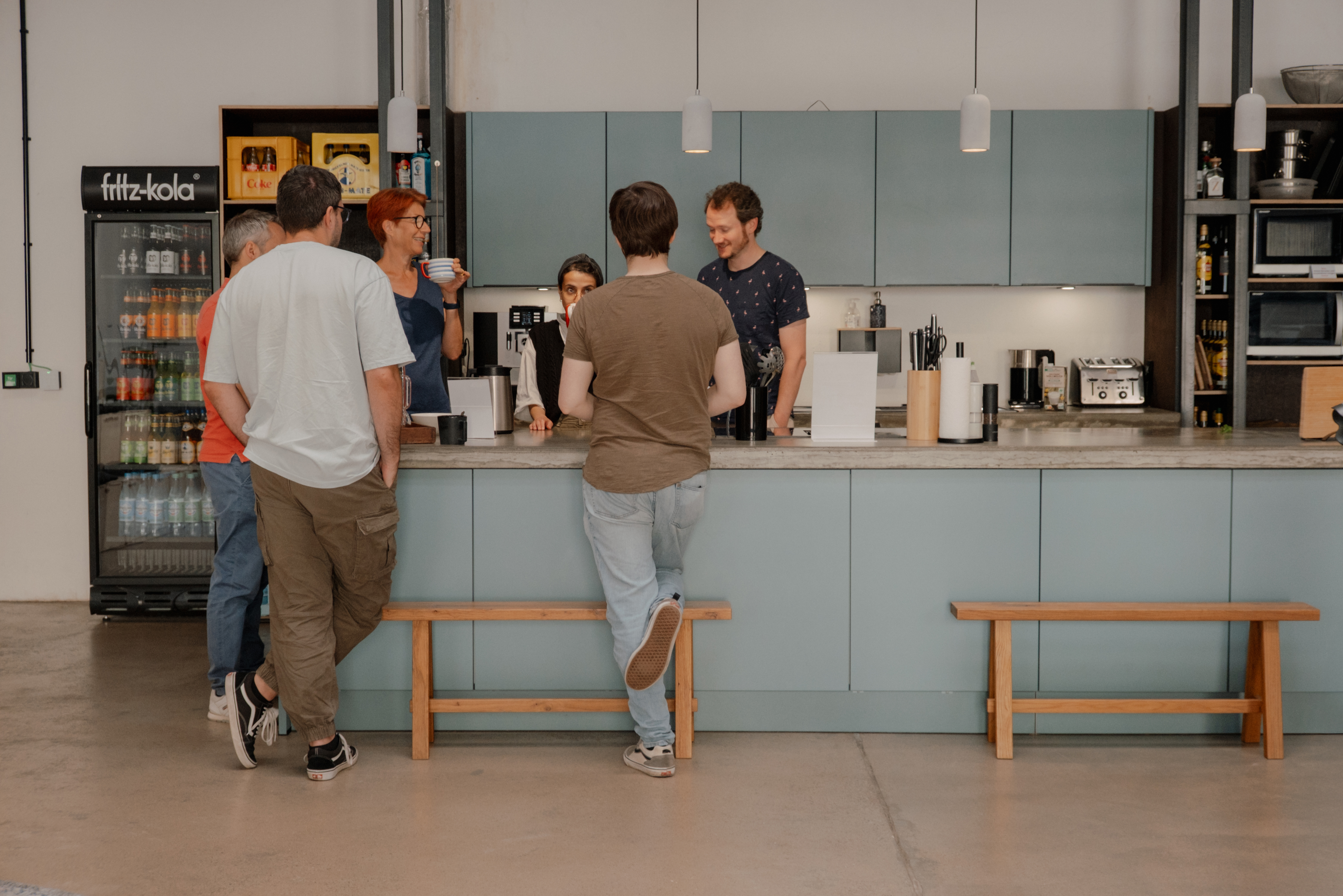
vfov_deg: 28.6
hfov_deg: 41.9
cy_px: 448
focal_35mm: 47
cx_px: 672
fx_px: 1753
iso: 2000
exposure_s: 1/100
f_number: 5
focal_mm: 31.5
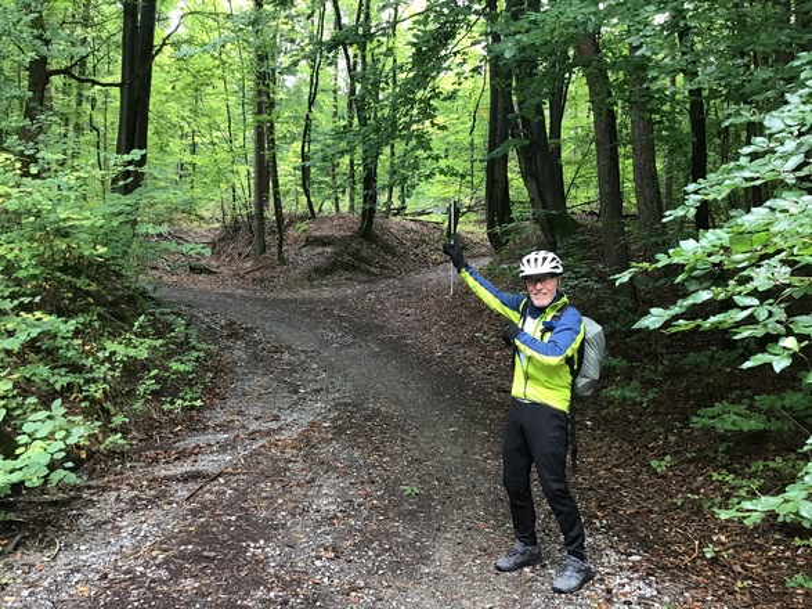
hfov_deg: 58.4
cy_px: 304
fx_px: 727
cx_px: 406
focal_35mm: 31
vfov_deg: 45.4
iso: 80
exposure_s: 1/33
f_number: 2.4
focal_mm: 3.3
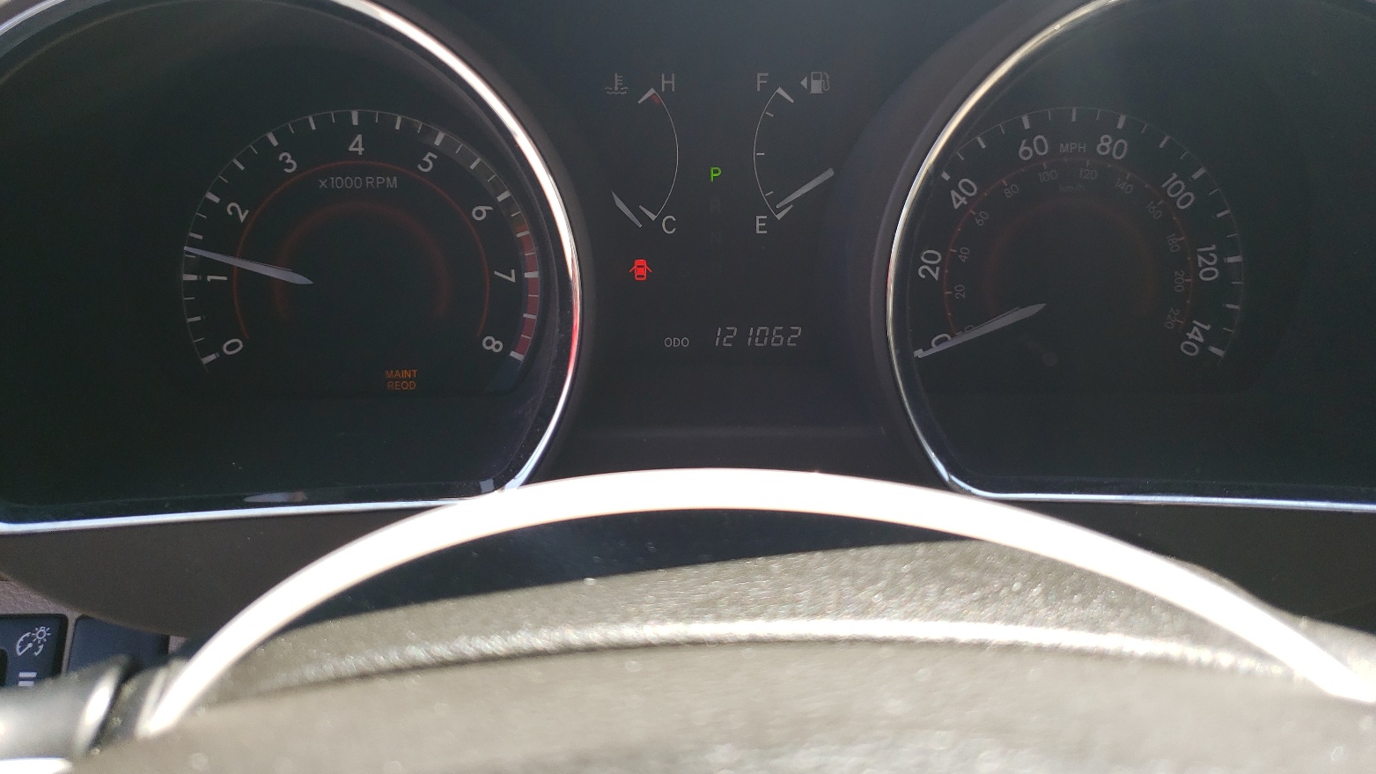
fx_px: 1058
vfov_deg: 39.6
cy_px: 251
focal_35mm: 29
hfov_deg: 66.1
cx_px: 699
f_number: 1.5
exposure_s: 1/417
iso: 50
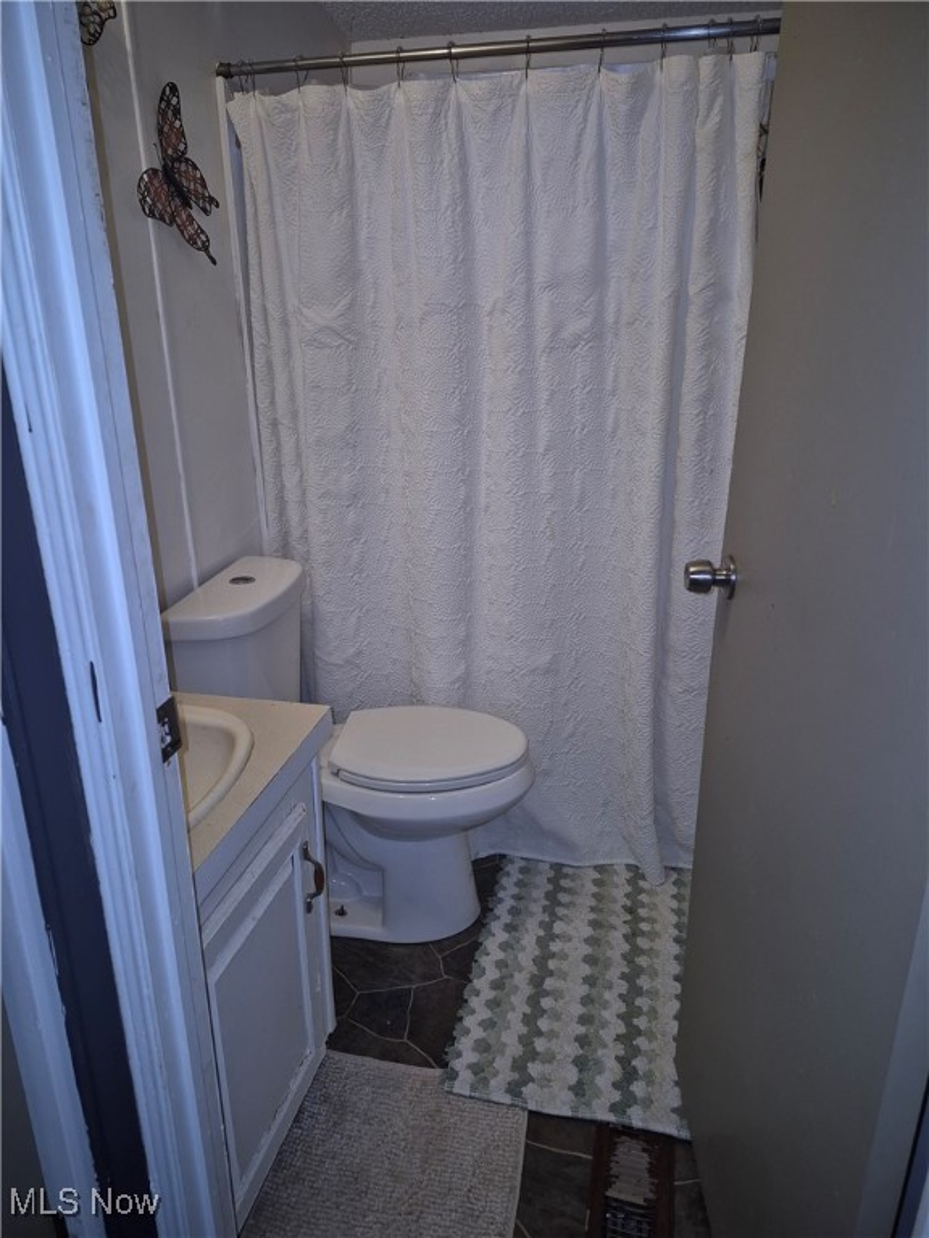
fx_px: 823
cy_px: 619
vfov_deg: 73.9
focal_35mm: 23
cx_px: 464
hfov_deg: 58.9
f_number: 1.8
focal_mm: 5.4
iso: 125
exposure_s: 1/40
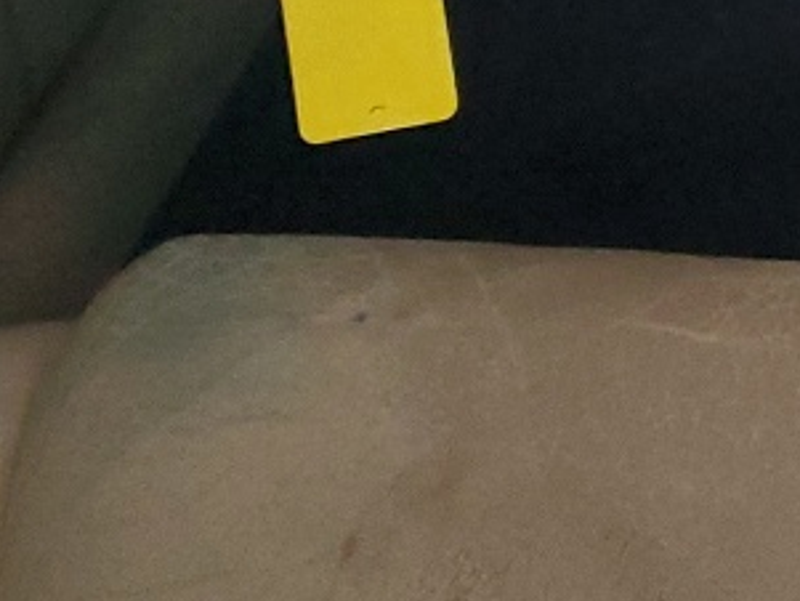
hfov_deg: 12.5
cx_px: 1613
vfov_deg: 10.4
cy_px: -287
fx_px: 3191
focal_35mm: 138
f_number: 1.5
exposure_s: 1/20
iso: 282
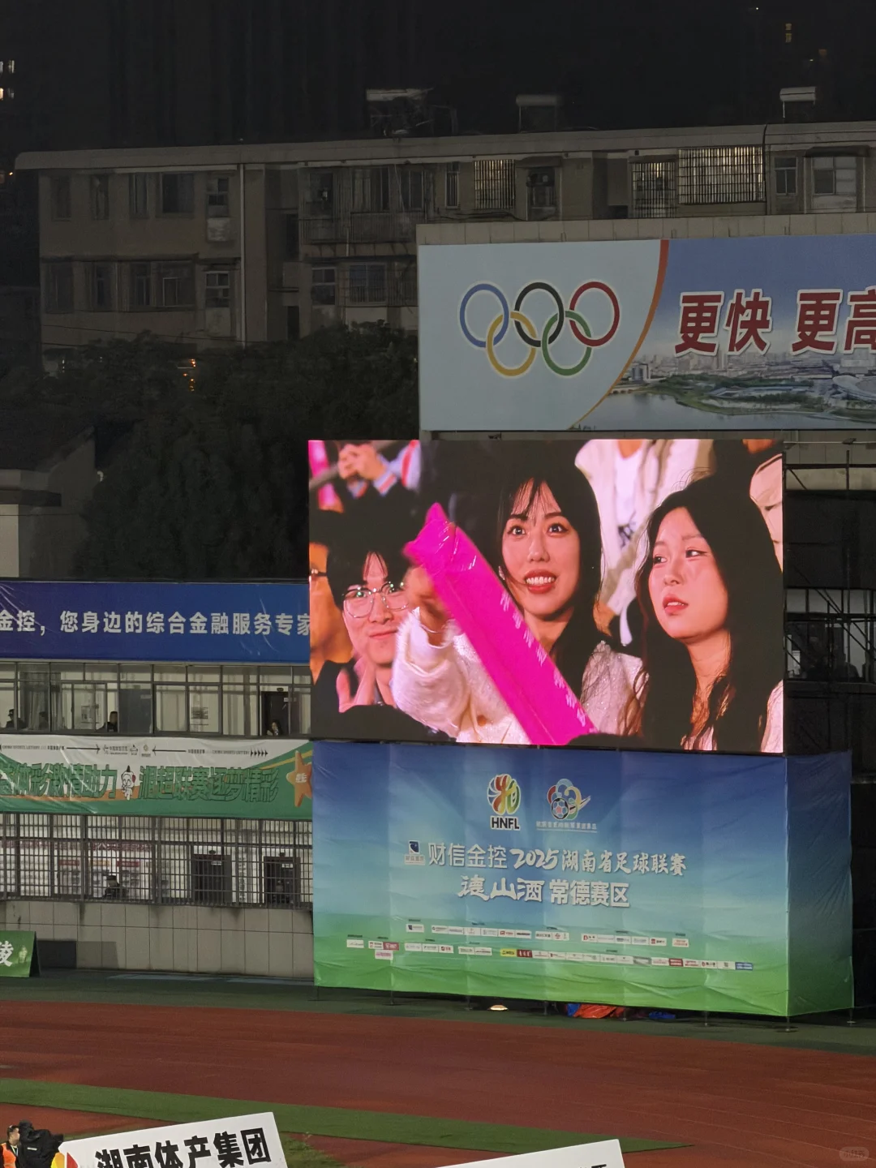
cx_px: 438
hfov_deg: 7.4
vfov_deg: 9.9
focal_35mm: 200
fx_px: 6748
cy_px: 584
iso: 200
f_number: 2.8
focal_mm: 16.89
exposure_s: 1/100
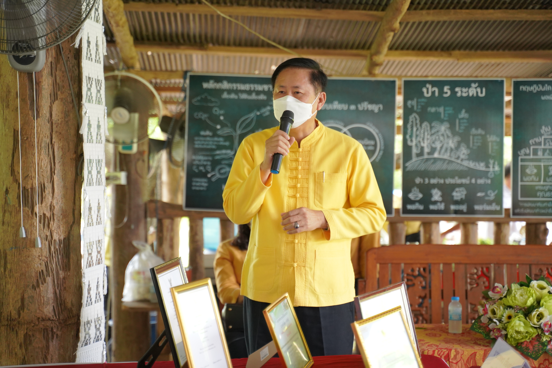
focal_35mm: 75
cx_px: 276
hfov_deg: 27.0
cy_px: 184
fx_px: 1150
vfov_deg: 18.2
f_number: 2.8
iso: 2500
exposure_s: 1/160
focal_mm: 75
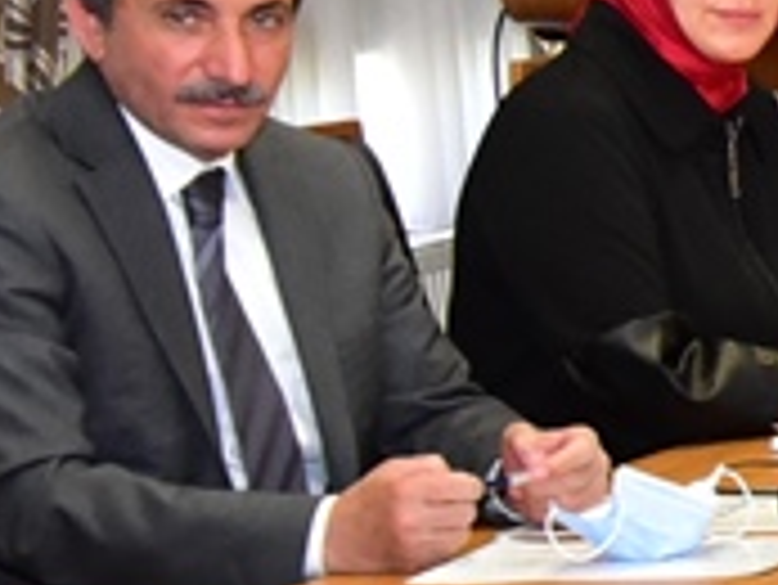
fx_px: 5083
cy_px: 549
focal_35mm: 226
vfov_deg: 6.6
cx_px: 2489
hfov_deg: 7.5
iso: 3200
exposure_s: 1/60
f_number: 10
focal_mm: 34
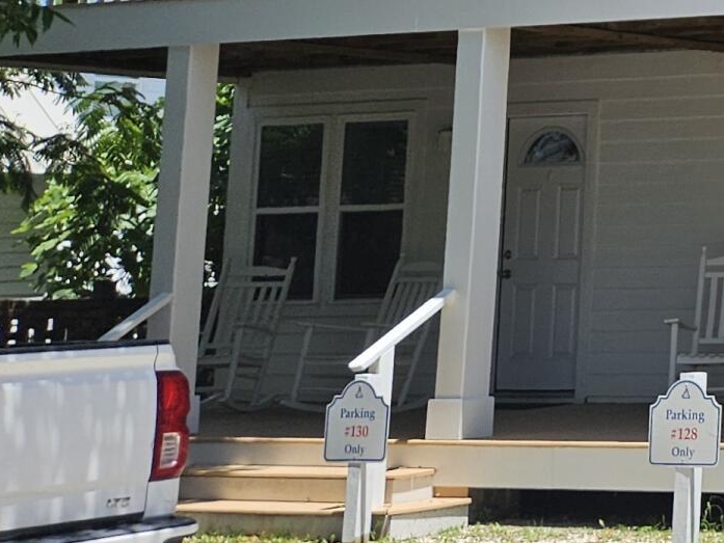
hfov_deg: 15.1
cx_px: 1553
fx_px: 2071
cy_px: -78
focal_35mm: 99
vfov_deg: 14.5
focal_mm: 5.4
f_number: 1.8
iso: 25
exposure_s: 1/1445
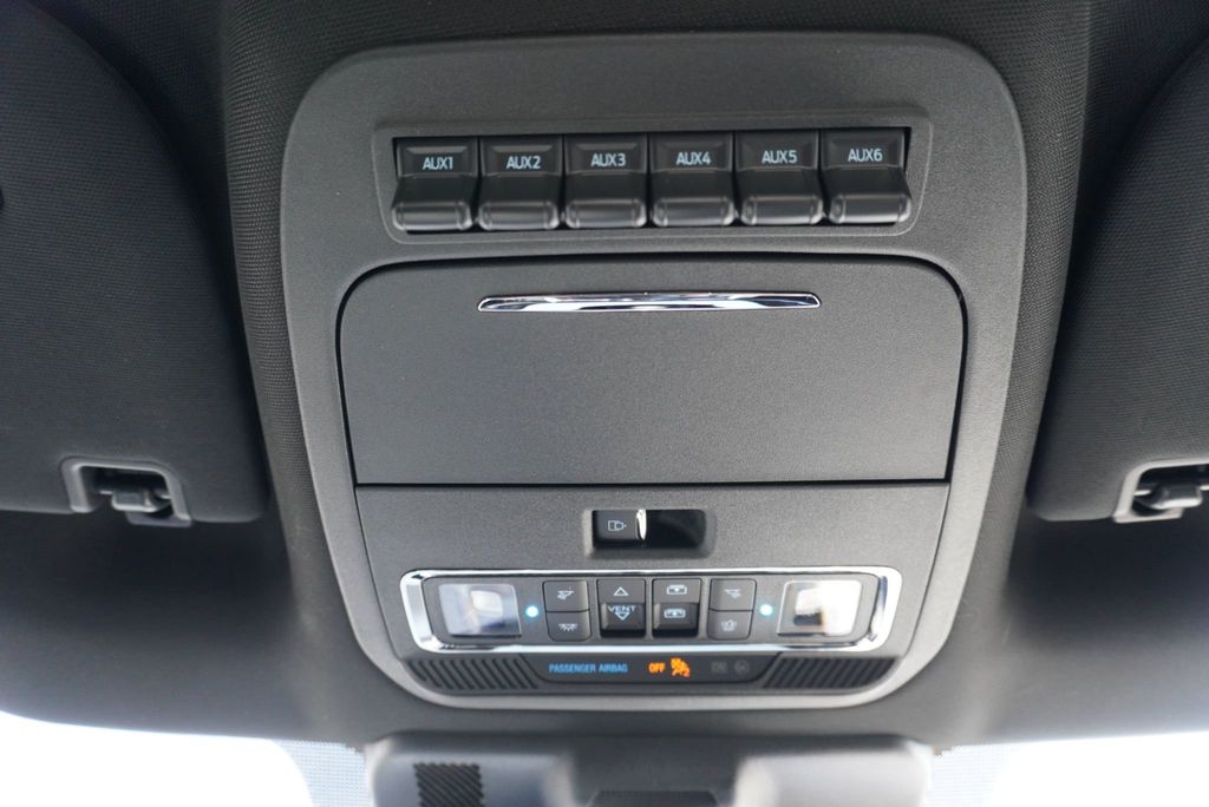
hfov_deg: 73.7
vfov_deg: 53.2
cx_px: 604
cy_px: 404
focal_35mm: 24
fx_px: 806
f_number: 4
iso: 1250
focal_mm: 16
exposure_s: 1/60
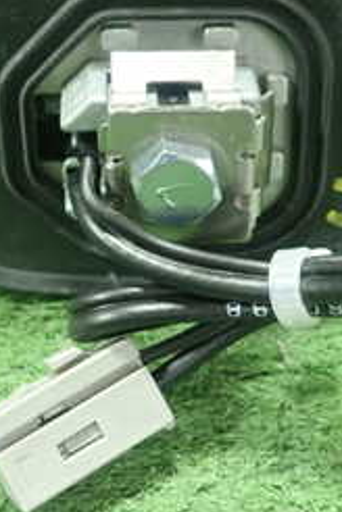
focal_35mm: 76
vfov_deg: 26.6
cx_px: 202
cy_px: 219
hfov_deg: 17.9
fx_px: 1083
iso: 800
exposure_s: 1/125
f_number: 2.3
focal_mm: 5.5
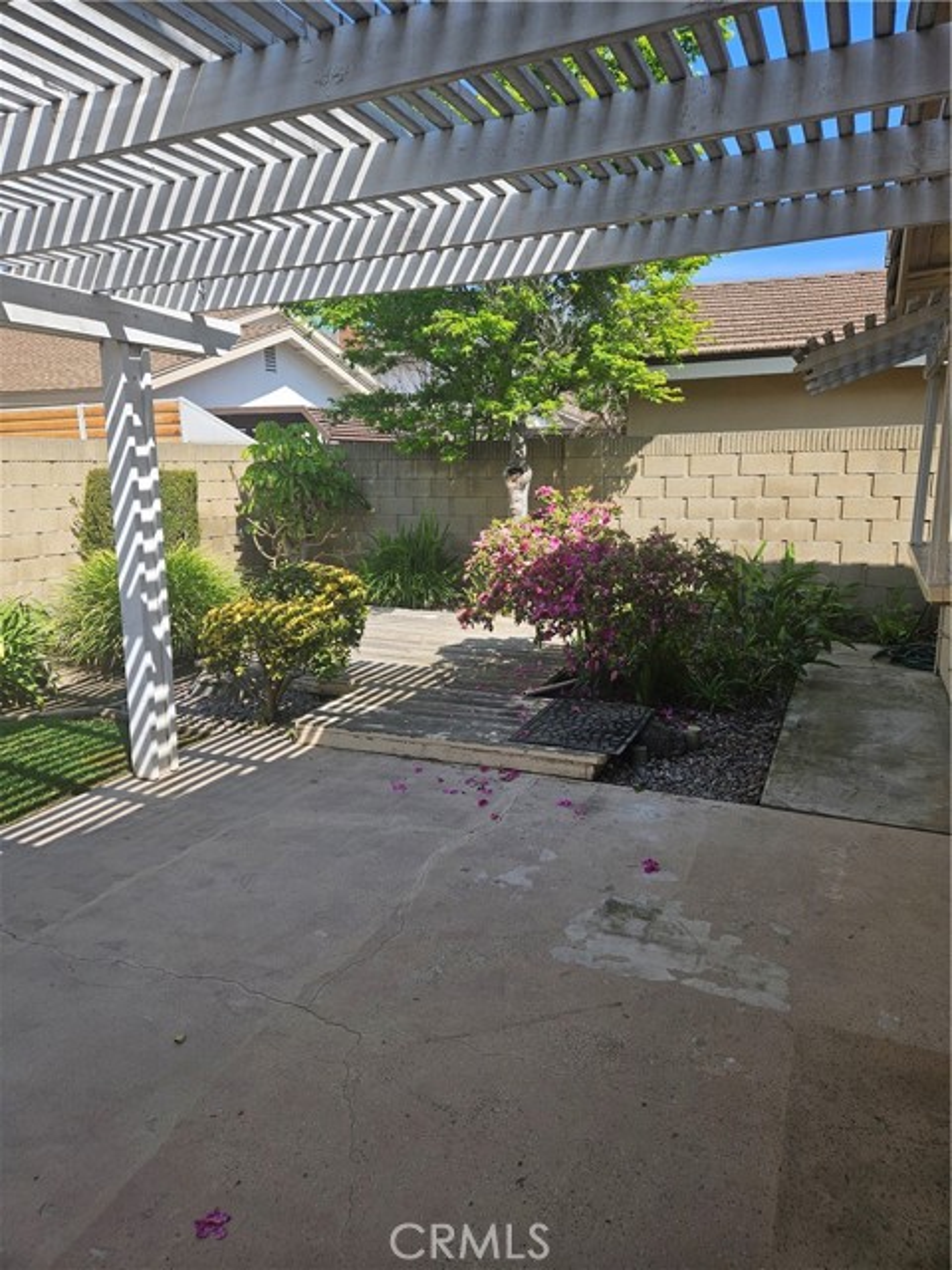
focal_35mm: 23
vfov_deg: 73.9
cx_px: 476
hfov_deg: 58.9
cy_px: 635
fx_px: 843
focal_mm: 5.4
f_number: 1.8
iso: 25
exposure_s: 1/934
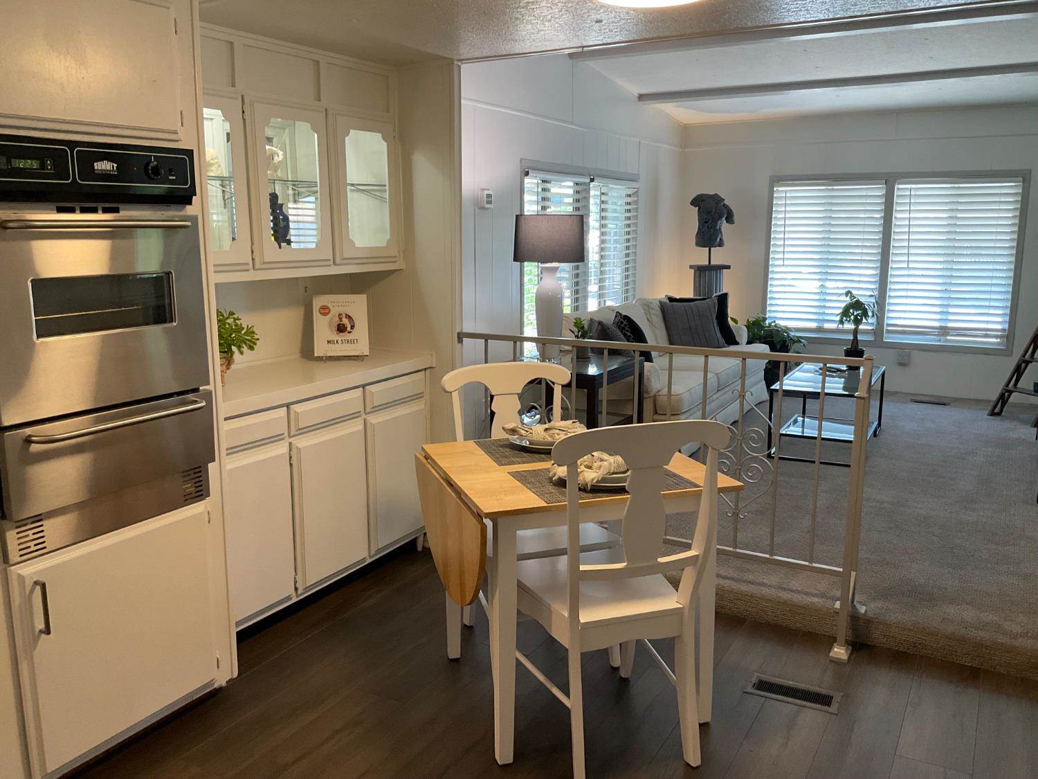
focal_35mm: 29
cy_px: 390
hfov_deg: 61.7
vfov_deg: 48.2
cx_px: 519
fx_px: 870
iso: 100
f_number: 1.8
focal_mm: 3
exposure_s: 1/60
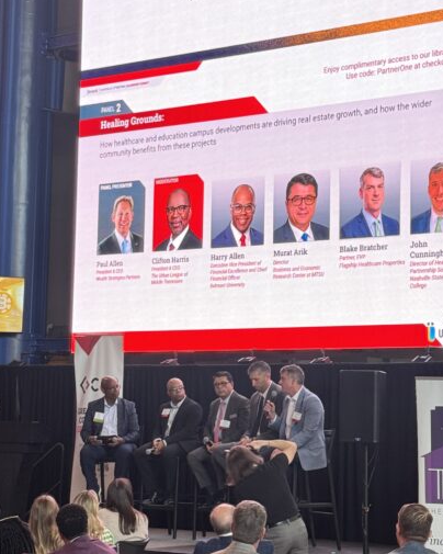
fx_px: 1557
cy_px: 222
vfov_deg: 20.1
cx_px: 257
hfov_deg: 16.2
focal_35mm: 95
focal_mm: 6.76
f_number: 1.78
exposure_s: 1/60
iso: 125
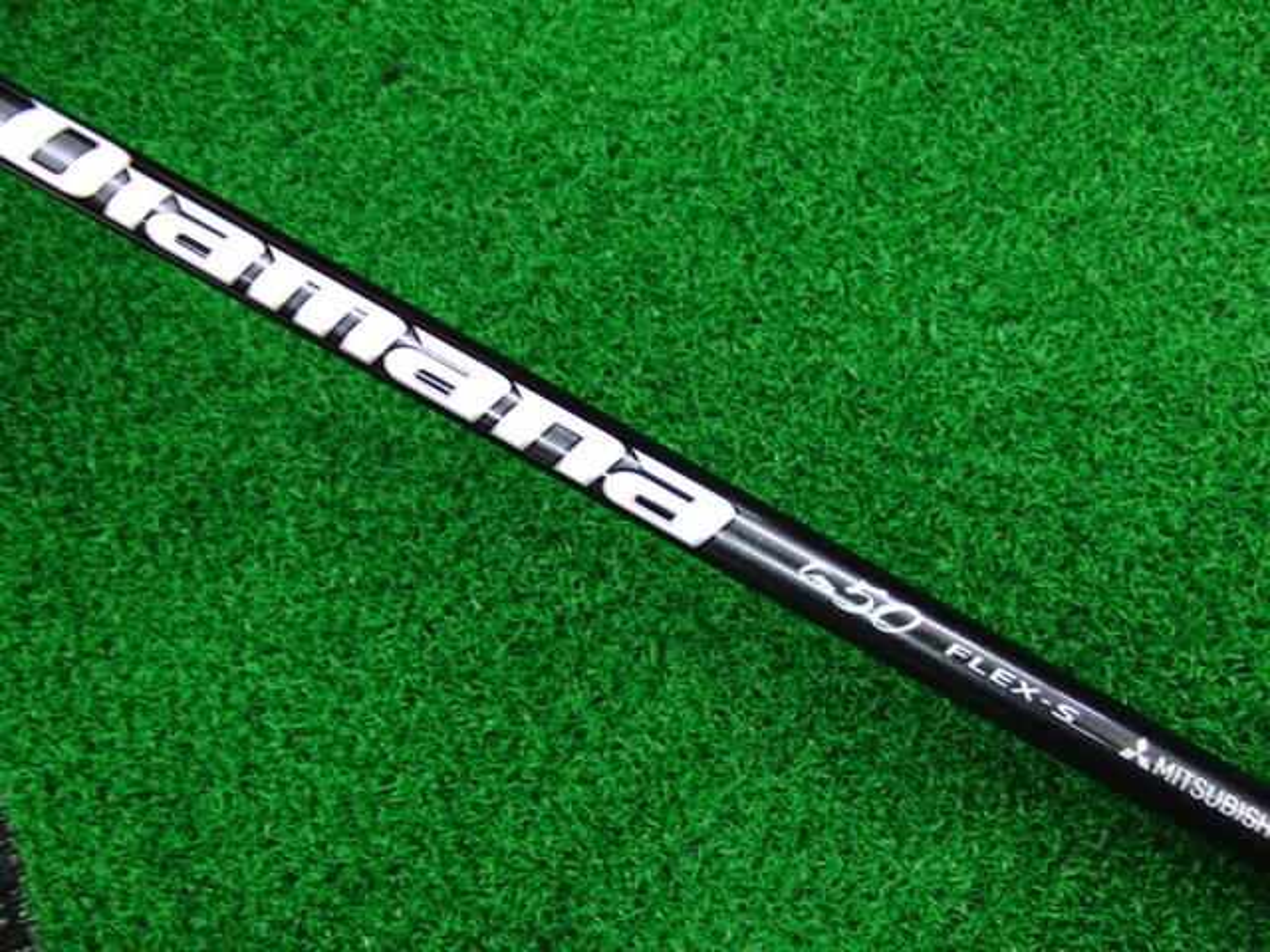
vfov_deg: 38.7
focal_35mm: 37
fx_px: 1357
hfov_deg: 50.1
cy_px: 476
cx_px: 635
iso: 400
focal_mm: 6.42
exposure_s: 1/40
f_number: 3.6
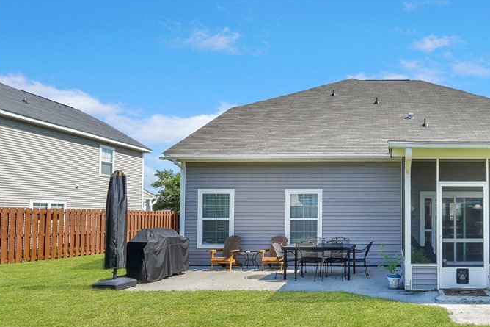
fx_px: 354
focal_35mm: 26
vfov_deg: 49.1
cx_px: 387
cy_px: 203
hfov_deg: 63.8
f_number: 9
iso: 320
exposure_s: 1/400
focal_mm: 16
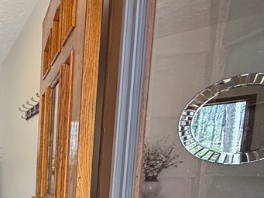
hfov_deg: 29.6
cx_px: -120
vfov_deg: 30.7
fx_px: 320
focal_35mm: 42
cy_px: 217
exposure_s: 1/120
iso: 100
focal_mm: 2.22
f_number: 2.2
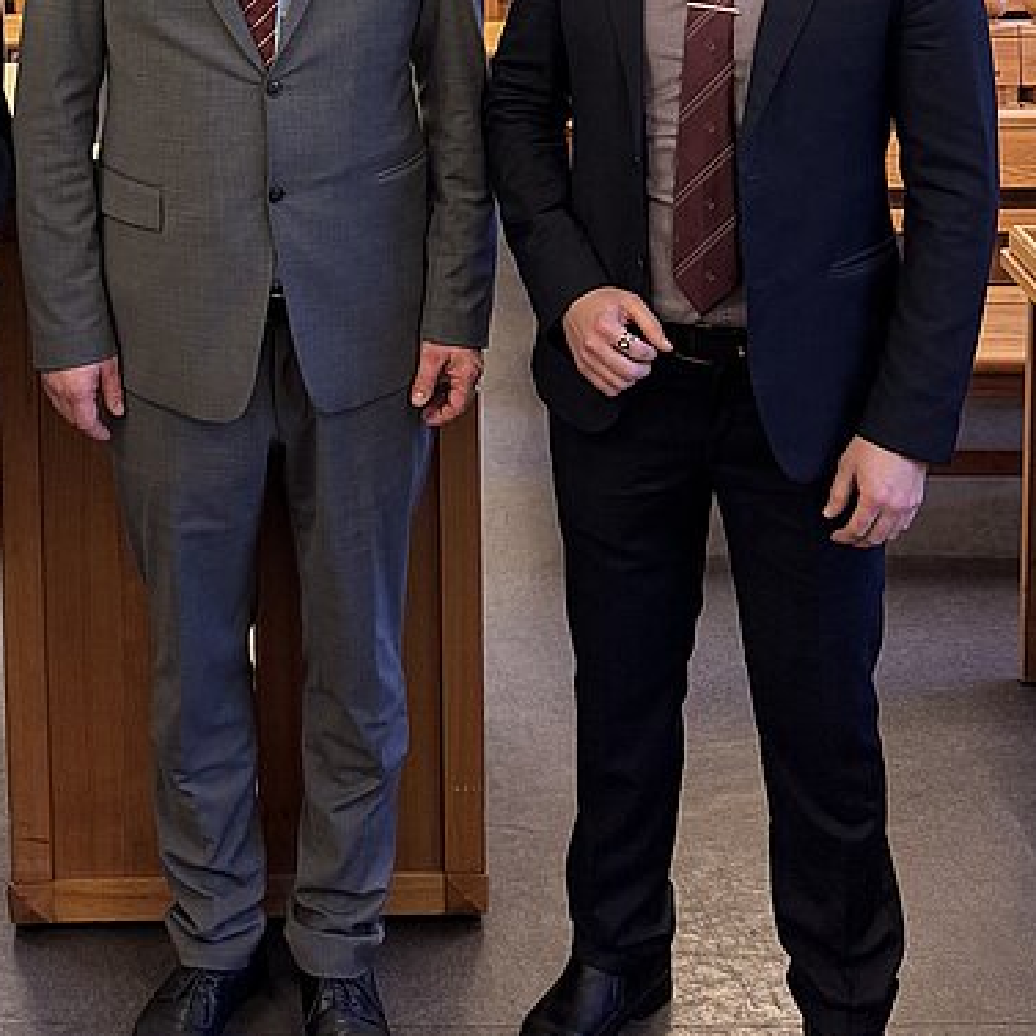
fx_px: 2032
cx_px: 225
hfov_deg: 28.1
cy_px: -183
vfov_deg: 25.8
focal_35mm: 60
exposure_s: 1/50
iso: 160
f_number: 1.78
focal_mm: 6.76
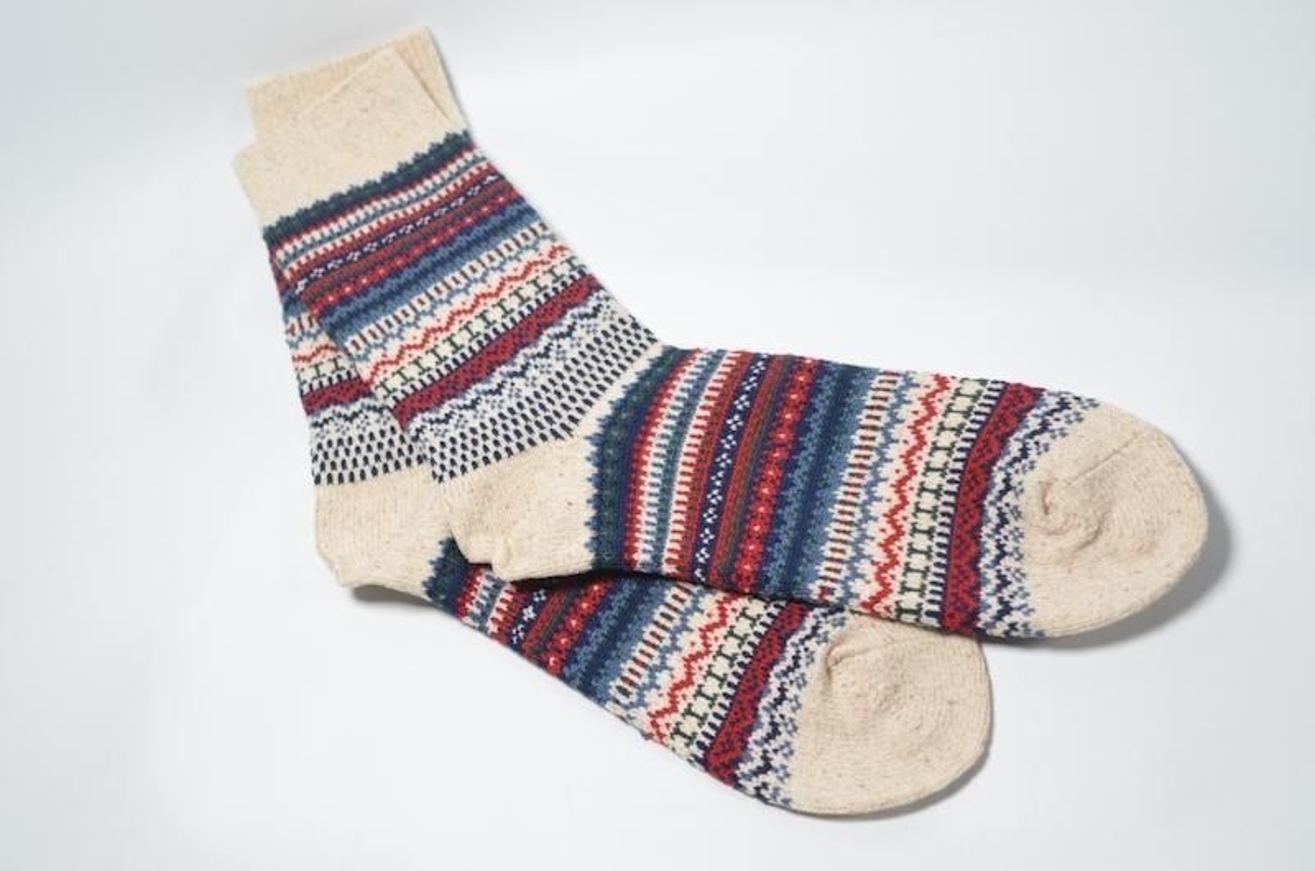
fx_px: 2187
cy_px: 436
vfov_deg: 22.5
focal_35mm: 60
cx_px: 658
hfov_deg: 33.5
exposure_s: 1/200
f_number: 7.1
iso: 800
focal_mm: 40
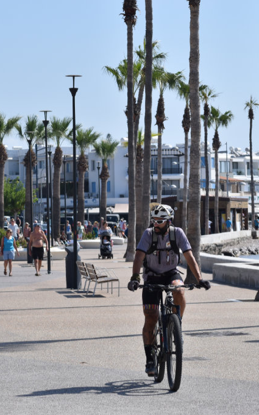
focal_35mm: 161
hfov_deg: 8.1
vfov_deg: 13.0
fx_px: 1820
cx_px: -31
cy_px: 208
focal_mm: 70
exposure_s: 1/640
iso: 100
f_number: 6.3
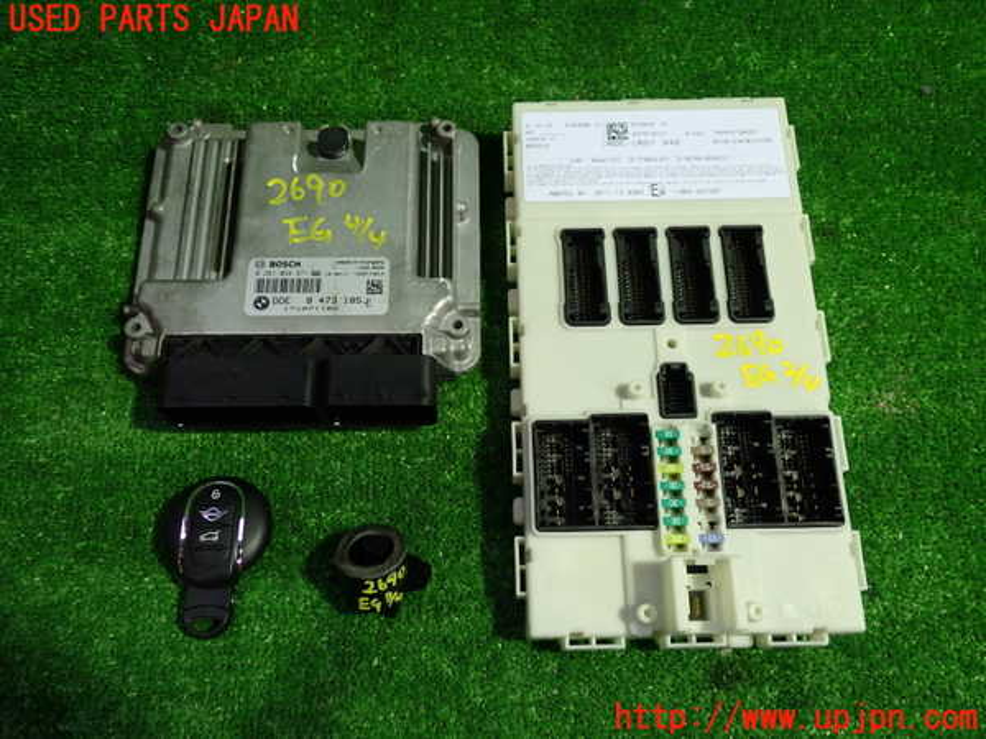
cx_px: 493
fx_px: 855
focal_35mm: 30
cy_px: 370
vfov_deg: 46.8
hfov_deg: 60.0
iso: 200
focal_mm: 5.4
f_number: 2.3
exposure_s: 1/50
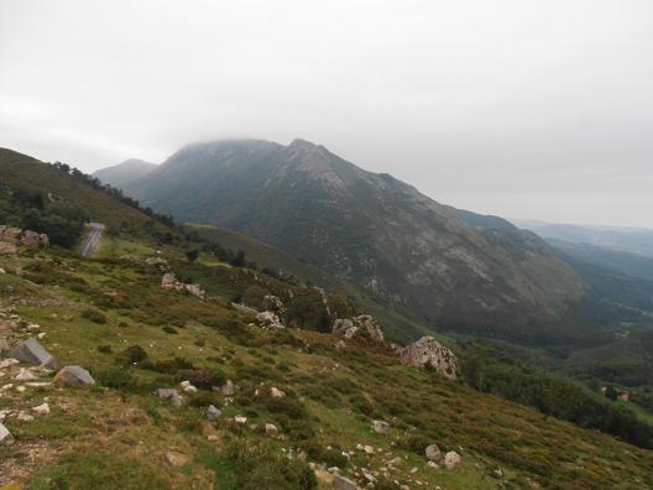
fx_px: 453
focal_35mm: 24
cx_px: 326
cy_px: 245
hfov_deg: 71.6
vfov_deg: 56.8
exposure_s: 1/250
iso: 250
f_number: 3
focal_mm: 4.2
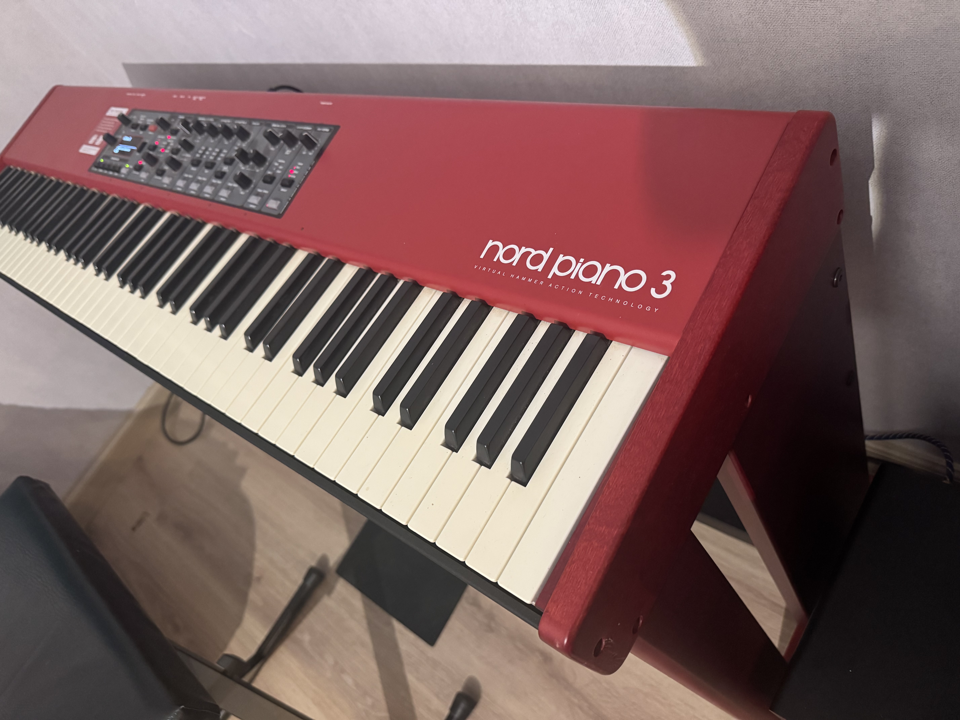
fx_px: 666
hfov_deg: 71.6
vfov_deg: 56.8
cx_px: 480
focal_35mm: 24
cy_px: 360
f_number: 1.78
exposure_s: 1/50
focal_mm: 6.76
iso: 800
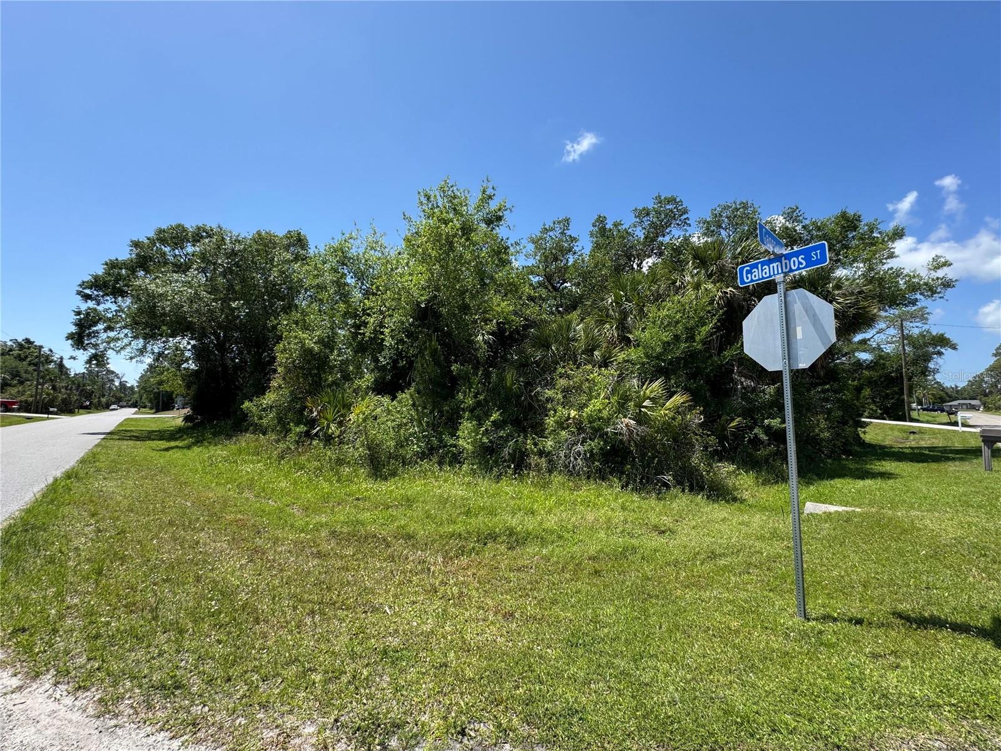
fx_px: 405
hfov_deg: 102.1
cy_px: 376
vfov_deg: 85.7
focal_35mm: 14
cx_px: 500
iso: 50
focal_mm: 2.22
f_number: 2.2
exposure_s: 1/944
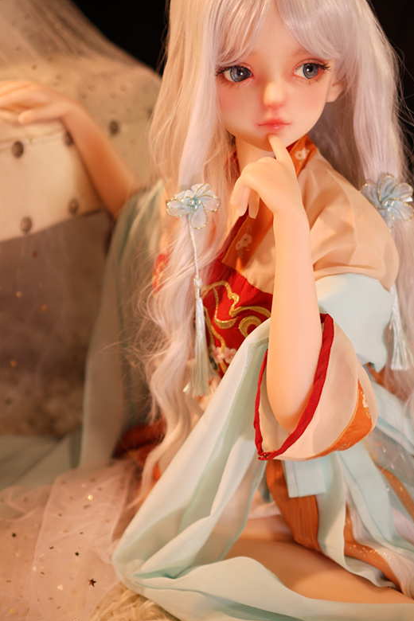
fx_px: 1035
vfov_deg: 33.4
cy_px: 268
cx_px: 213
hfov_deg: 22.6
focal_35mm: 60
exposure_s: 1/200
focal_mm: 35
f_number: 2
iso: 64
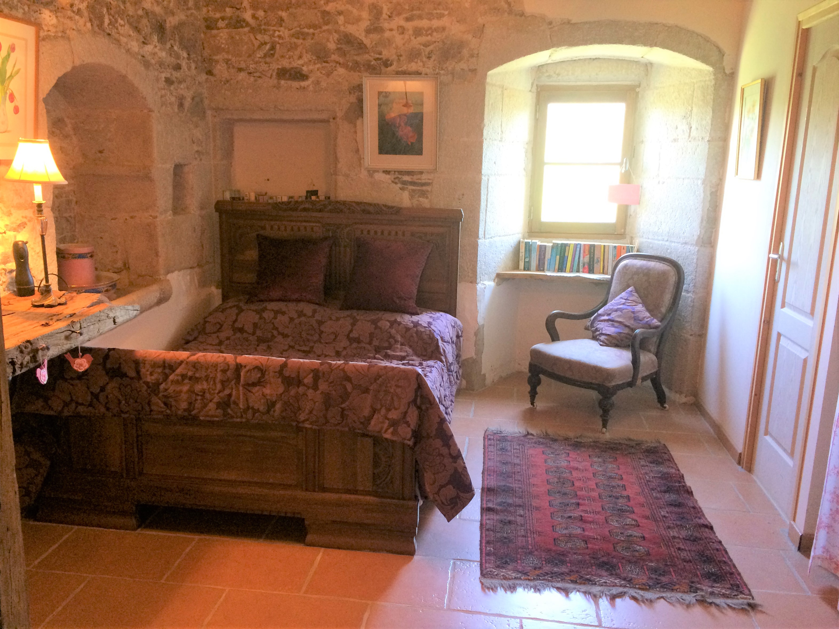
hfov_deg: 61.7
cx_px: 420
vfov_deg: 48.2
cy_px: 314
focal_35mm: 29
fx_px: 703
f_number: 2.2
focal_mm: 4.15
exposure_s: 1/33
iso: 250
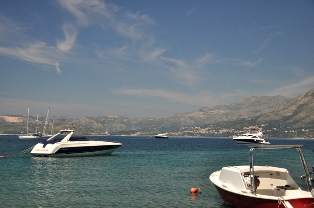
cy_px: 104
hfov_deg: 35.1
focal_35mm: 57
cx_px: 157
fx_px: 496
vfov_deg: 23.7
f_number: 5.6
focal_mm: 38
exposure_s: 1/2000
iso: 640
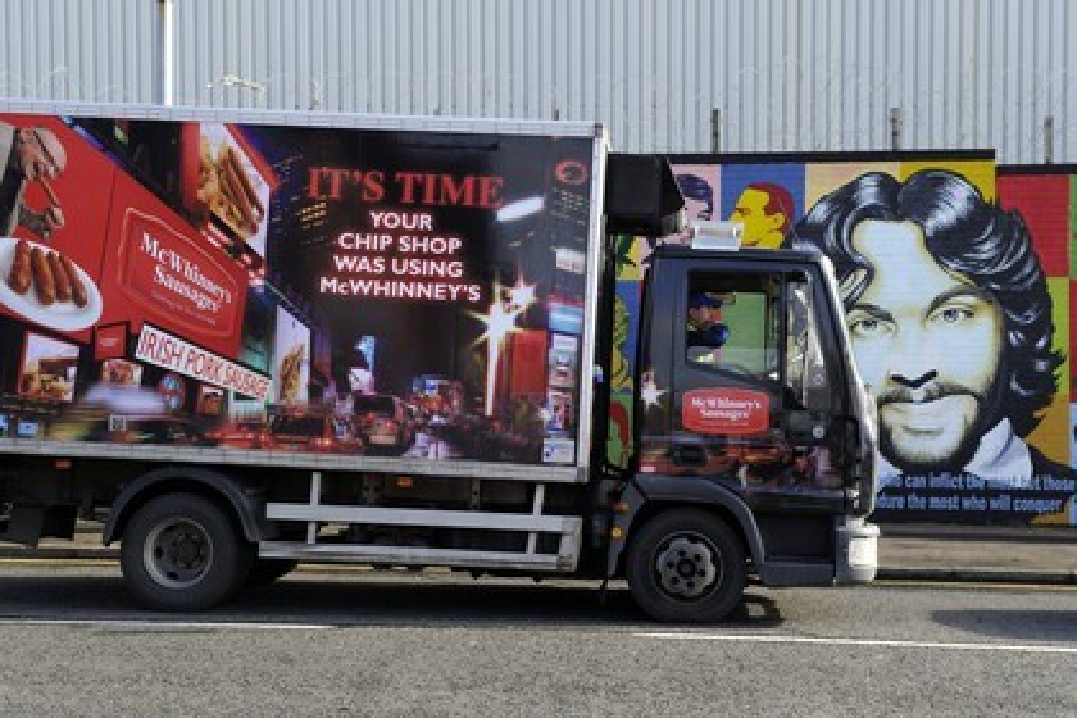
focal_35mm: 52
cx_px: 538
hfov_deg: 38.2
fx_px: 1556
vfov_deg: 26.0
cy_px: 359
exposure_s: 1/320
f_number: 5.6
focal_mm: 52
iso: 400
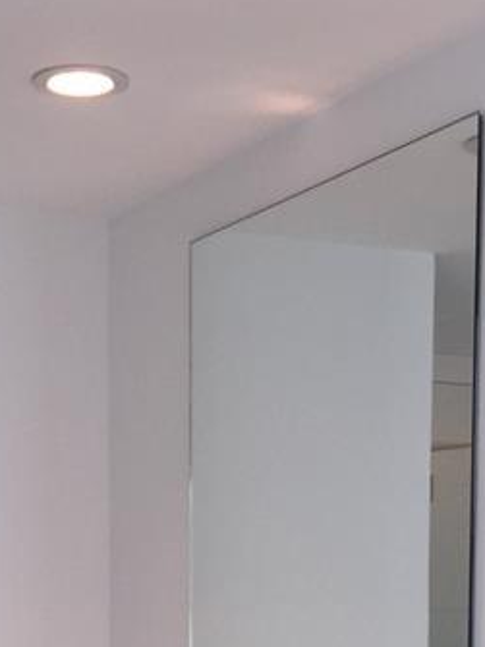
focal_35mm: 104
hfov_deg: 14.2
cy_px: 929
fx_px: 1944
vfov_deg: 17.3
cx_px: 135
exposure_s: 1/61
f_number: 2.2
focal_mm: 4.15
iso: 32
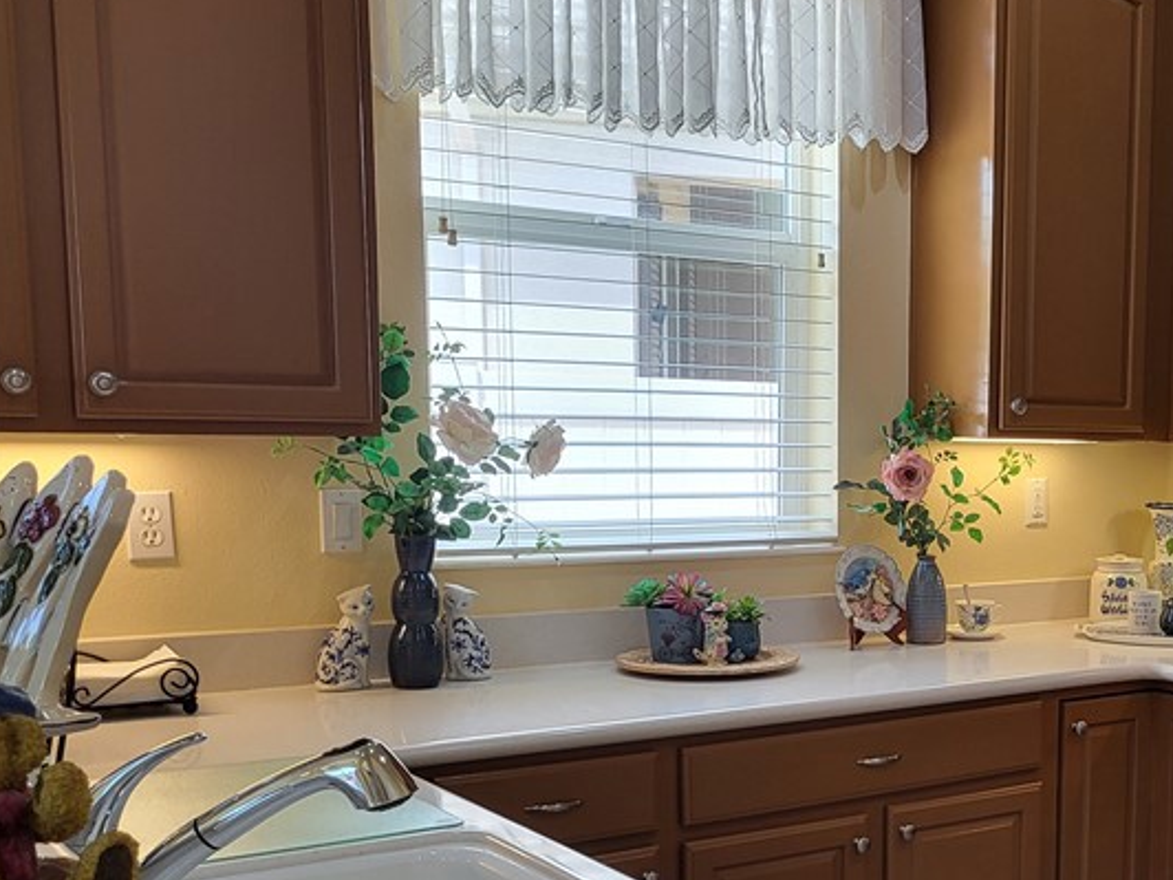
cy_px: 655
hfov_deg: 35.3
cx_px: 1118
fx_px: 1694
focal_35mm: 50
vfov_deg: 28.7
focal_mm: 5.4
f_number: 1.8
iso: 125
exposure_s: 1/120
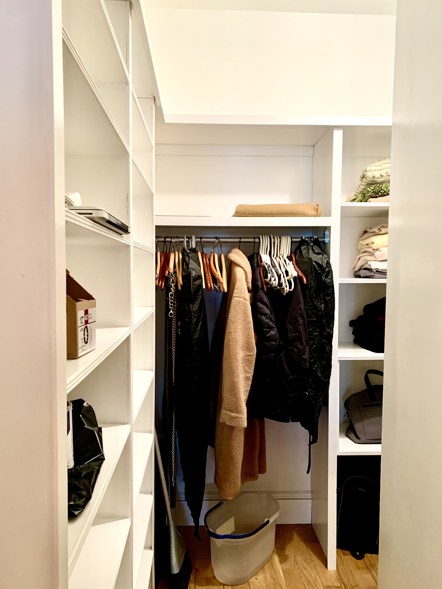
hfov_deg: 53.1
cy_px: 294
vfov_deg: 67.3
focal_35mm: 26
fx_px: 443
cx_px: 221
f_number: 1.8
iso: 160
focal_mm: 4.25
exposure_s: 1/60
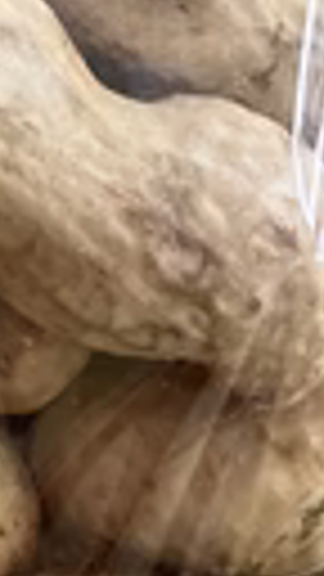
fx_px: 1451
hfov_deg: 11.4
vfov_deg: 20.3
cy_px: -198
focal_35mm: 95
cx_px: -333
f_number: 1.8
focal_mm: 3.99
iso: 80
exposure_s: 1/66
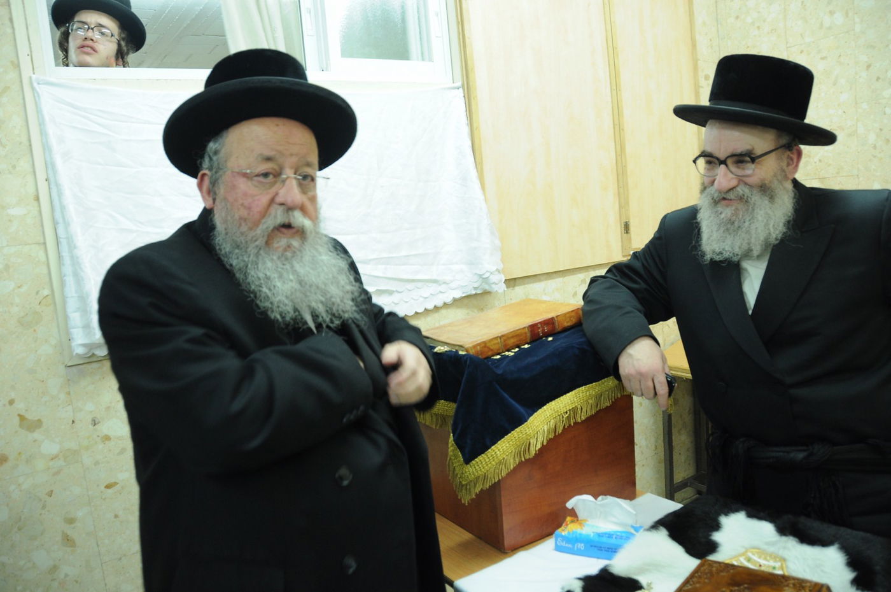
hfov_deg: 67.4
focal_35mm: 27
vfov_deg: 47.8
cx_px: 446
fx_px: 667
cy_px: 296
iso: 500
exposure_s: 1/25
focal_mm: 18
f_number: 4
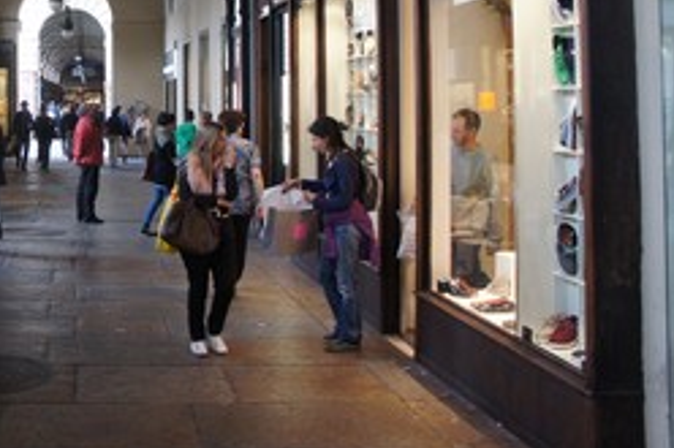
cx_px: 57
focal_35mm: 50
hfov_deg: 36.9
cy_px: 52
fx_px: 935
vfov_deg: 26.1
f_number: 4
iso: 800
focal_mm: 18
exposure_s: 1/125
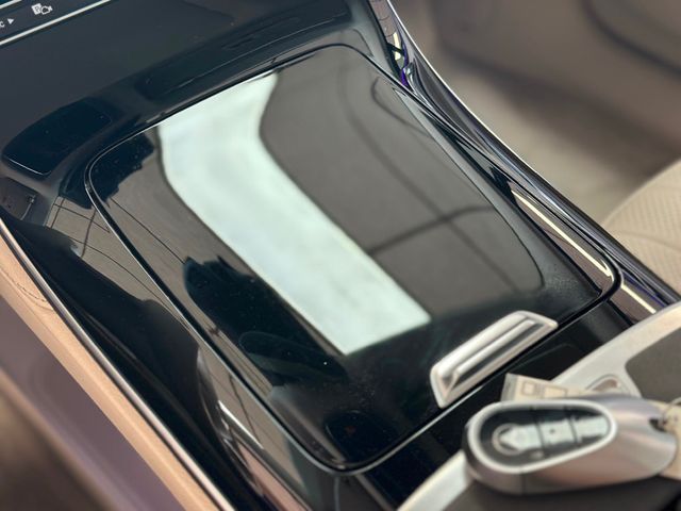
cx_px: 340
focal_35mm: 48
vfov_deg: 30.3
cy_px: 256
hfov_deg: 39.7
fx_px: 944
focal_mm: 6.86
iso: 200
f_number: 1.78
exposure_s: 1/60
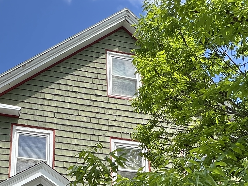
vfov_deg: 24.5
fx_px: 373
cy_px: 242
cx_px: 76
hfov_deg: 36.3
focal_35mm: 52
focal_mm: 1.57
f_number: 1.8
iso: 32
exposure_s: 1/1263
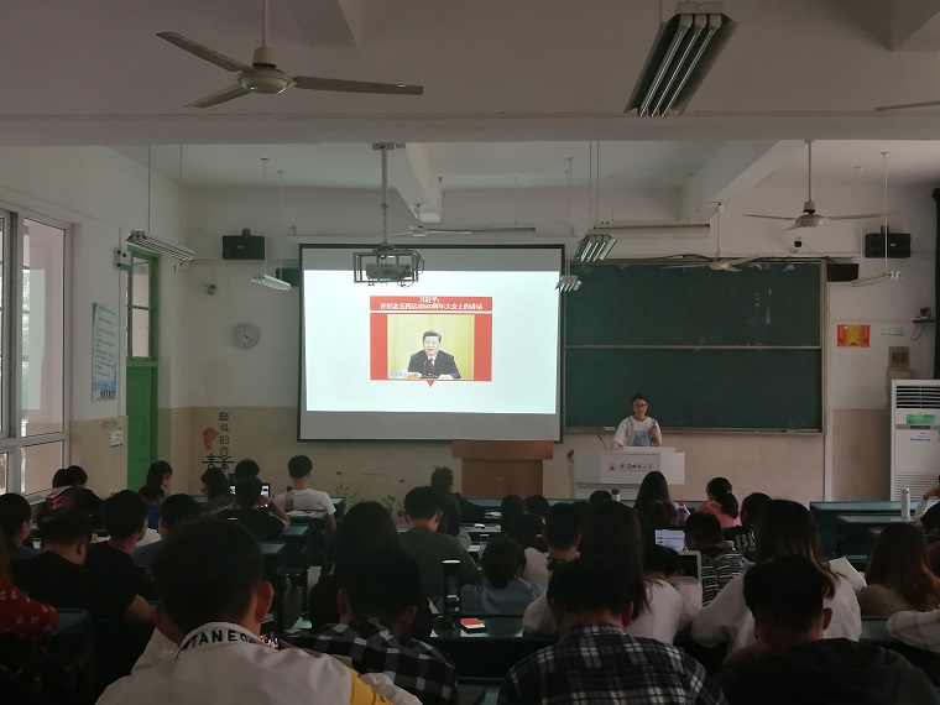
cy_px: 352
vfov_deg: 35.1
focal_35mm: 41
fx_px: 1113
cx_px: 470
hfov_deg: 45.8
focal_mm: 3.84
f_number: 2.2
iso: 200
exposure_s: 1/33.3
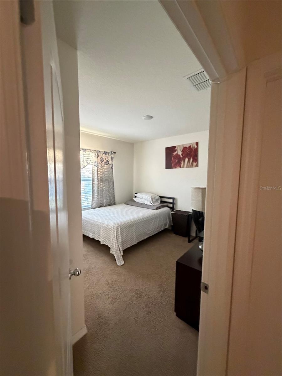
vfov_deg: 102.1
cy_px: 188
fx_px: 152
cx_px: 141
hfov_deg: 85.7
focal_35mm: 14
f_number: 2.2
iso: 800
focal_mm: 2.22
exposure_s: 1/60
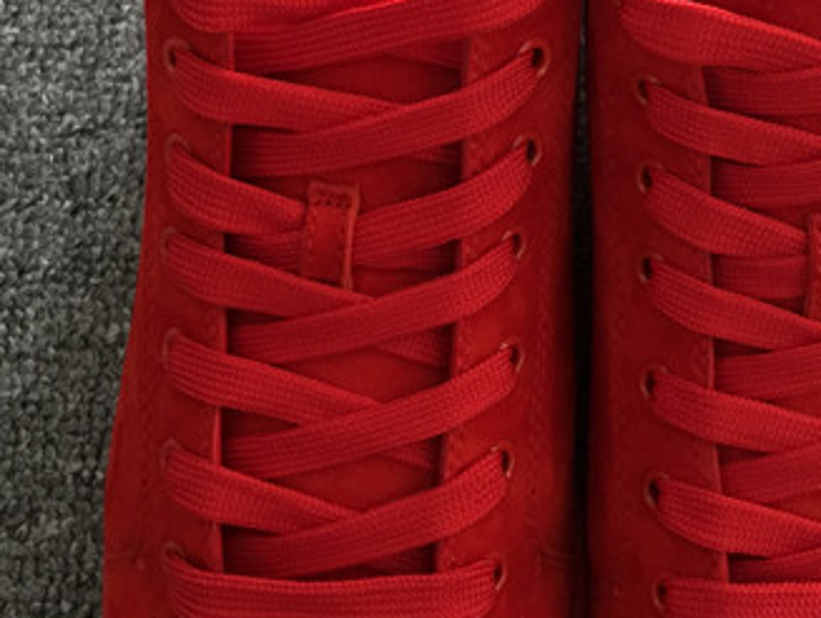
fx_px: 1472
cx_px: 593
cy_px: 9
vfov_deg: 22.8
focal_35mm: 62
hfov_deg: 30.7
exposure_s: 1/33
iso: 200
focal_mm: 4.15
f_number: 2.2
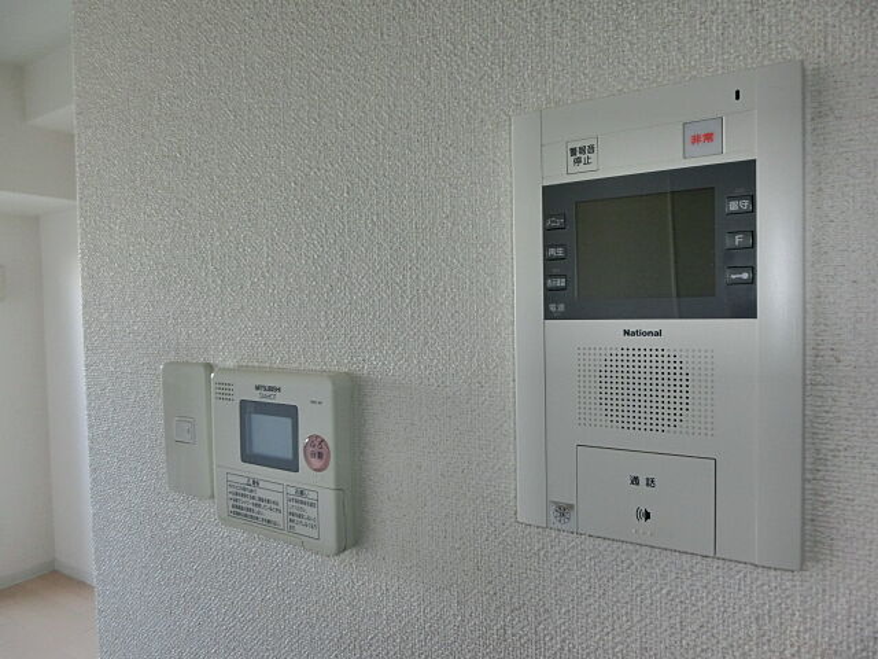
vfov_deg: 56.8
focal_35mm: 24
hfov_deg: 71.6
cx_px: 439
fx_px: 609
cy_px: 330
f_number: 3
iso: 160
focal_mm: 4.24
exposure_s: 1/30
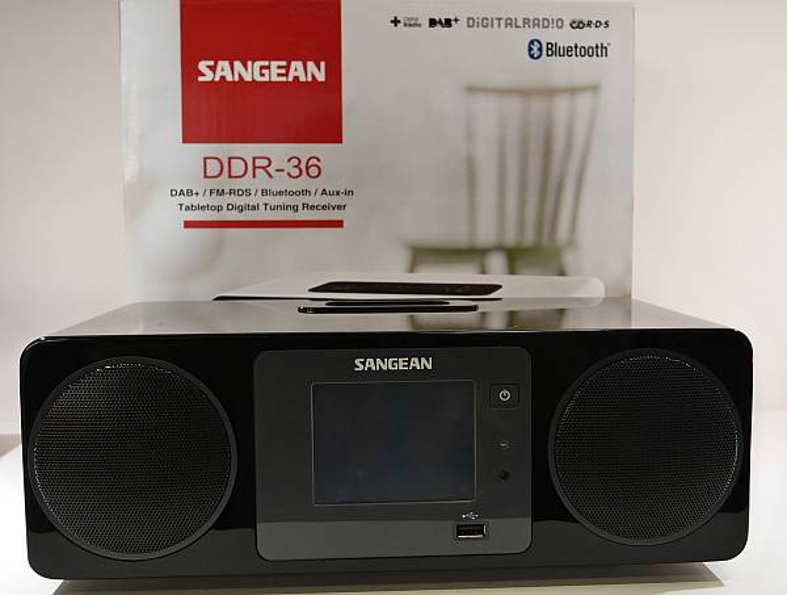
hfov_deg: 59.8
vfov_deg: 47.0
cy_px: 298
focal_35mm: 30
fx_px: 684
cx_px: 394
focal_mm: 14
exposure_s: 1/60
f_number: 3.5
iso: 320
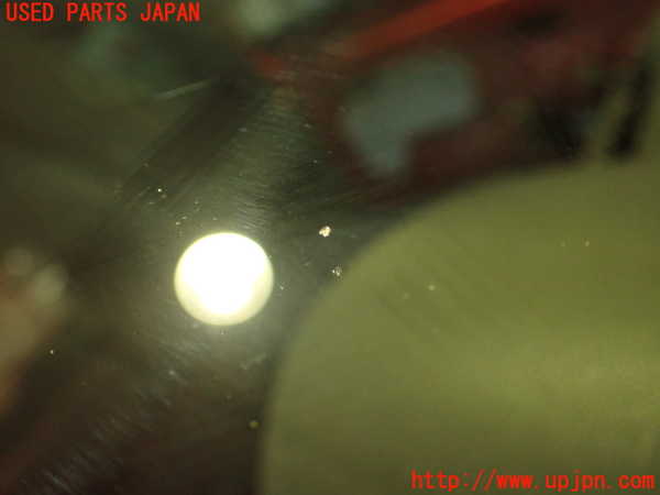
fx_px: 610
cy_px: 248
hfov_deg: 56.8
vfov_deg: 44.2
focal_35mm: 32
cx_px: 330
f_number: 2.4
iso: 500
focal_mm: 5.79
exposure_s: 1/30
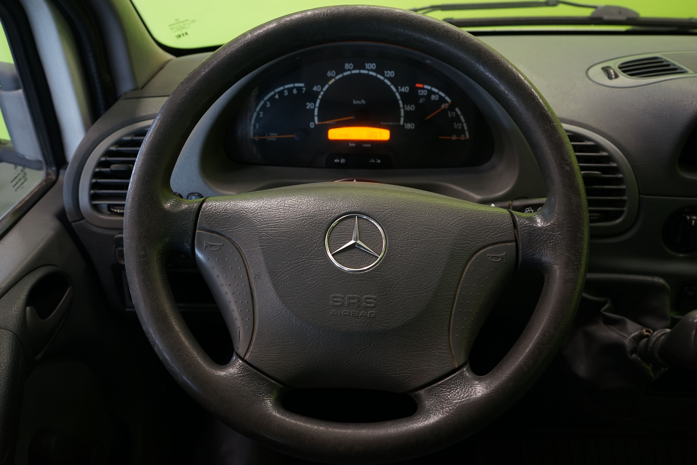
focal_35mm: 29
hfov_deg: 63.7
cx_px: 348
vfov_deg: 45.0
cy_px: 232
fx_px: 561
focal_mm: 29
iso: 640
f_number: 5.6
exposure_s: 1/20
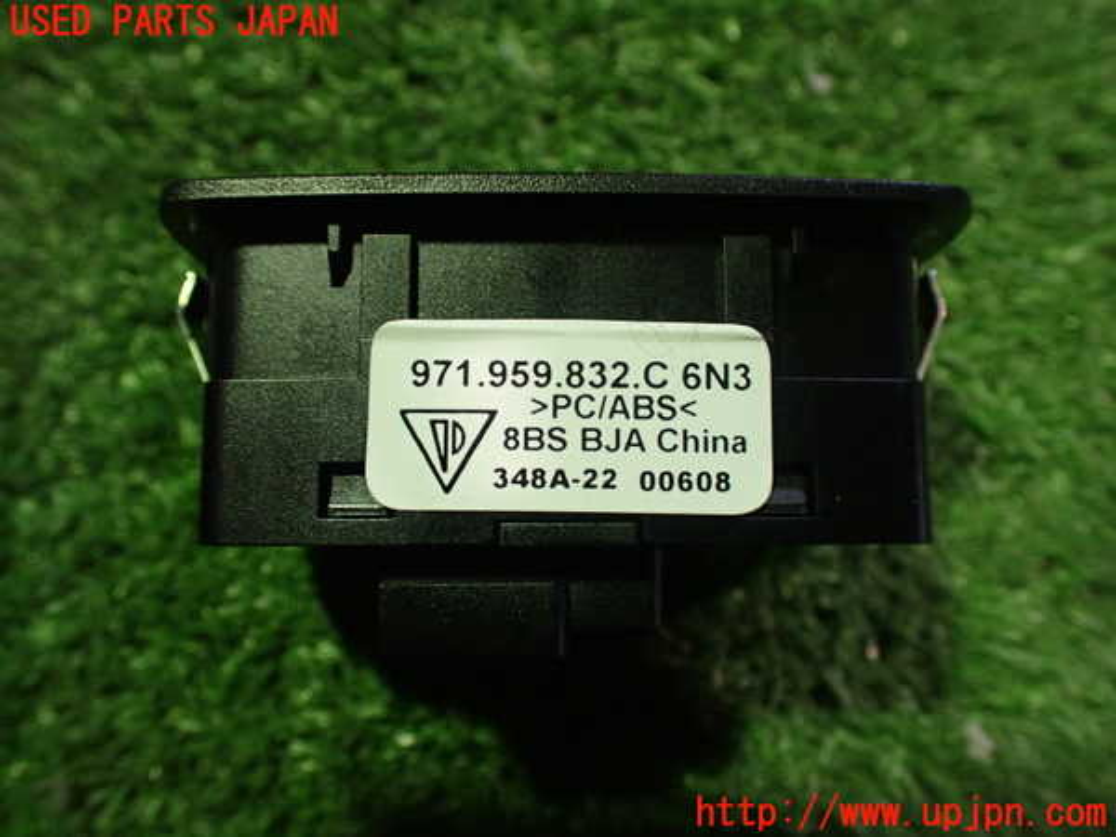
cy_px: 418
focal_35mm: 30
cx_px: 558
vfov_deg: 46.8
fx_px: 967
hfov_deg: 60.0
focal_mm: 5.4
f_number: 2.3
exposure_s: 1/60
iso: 800
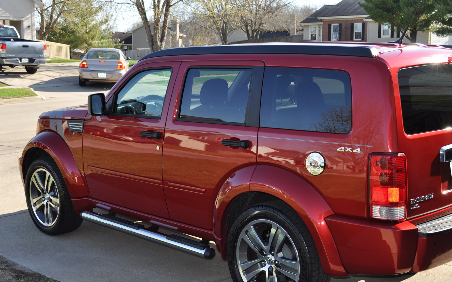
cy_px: 153
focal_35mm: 55
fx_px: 671
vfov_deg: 23.7
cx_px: 230
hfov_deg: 37.2
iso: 200
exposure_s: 1/200
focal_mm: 35
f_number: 7.1
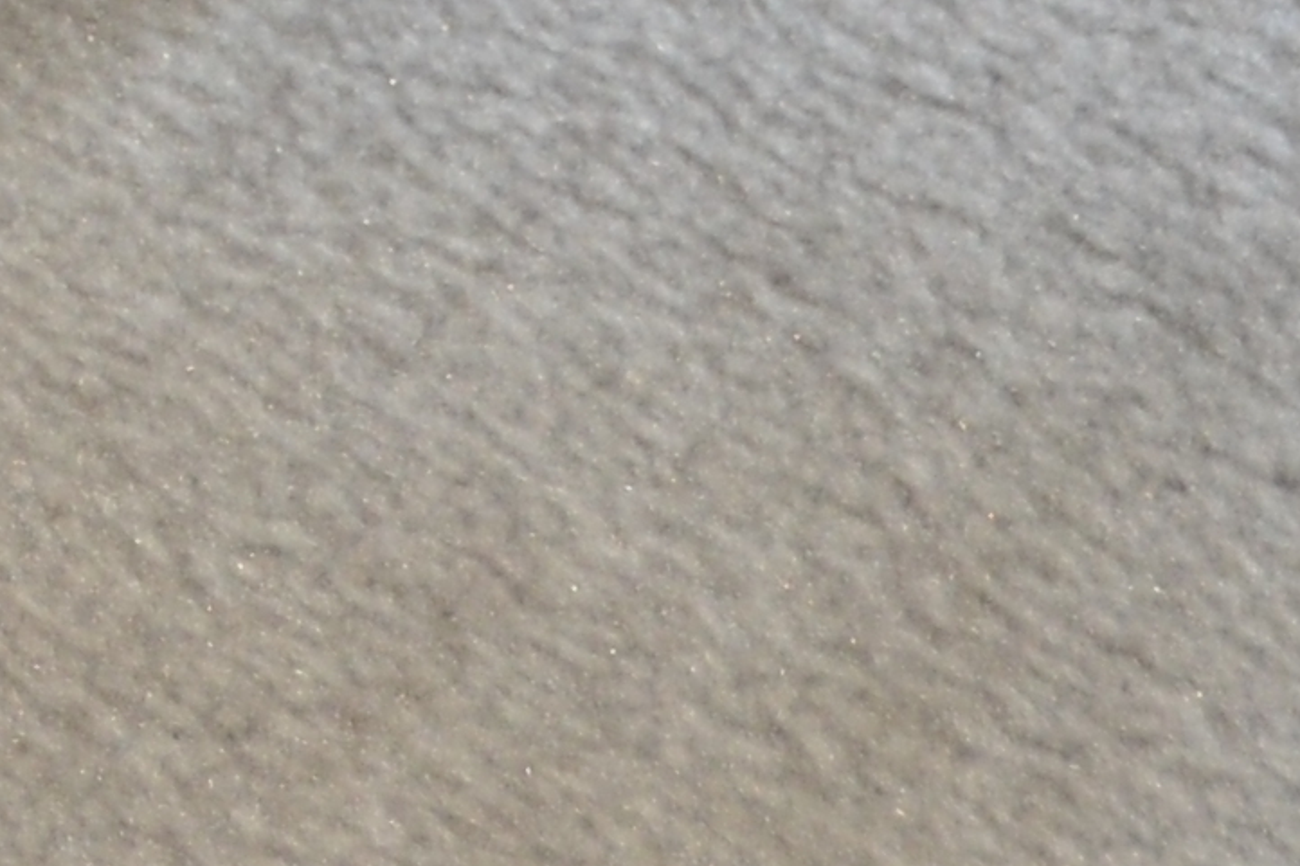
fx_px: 10325
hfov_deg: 7.1
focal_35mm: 286
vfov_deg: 4.6
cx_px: -857
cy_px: -1901
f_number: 4
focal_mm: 28
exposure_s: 1/60
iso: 400
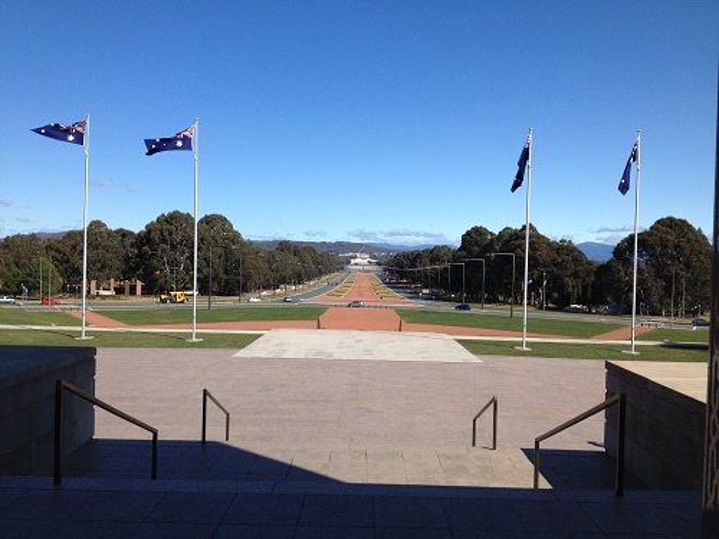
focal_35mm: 35
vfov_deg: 40.7
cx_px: 360
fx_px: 727
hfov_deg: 52.6
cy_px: 270
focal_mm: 4.28
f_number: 2.4
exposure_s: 1/2123
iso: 50
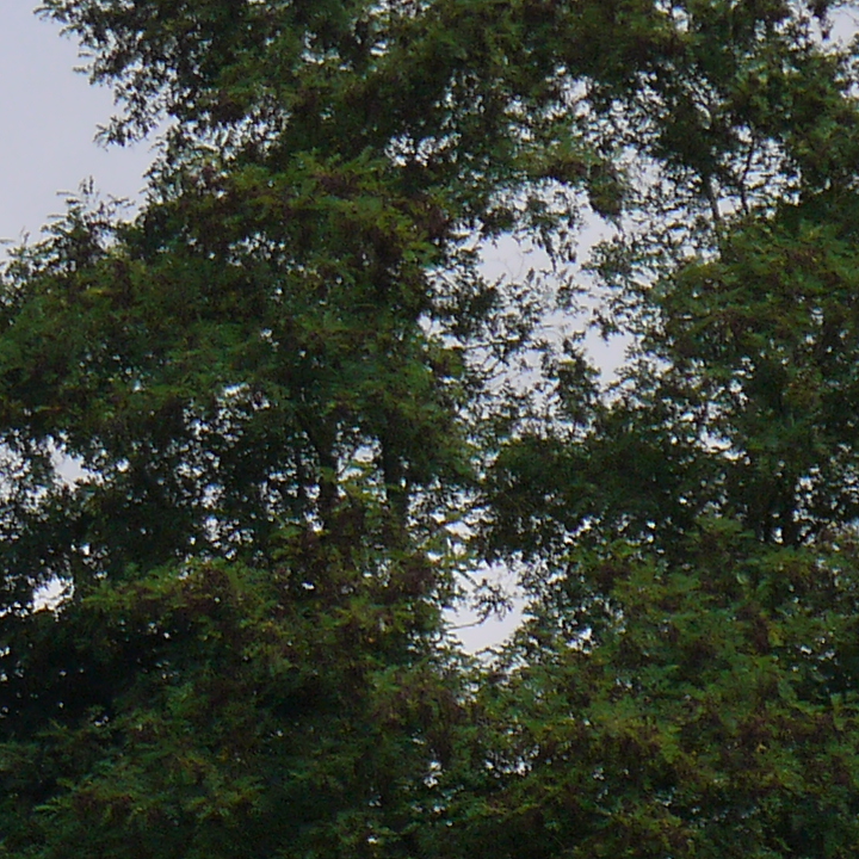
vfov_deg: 6.1
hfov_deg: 5.9
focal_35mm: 285
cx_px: -1024
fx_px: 8001
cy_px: 507
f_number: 11
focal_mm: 29
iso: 160
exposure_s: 1/400
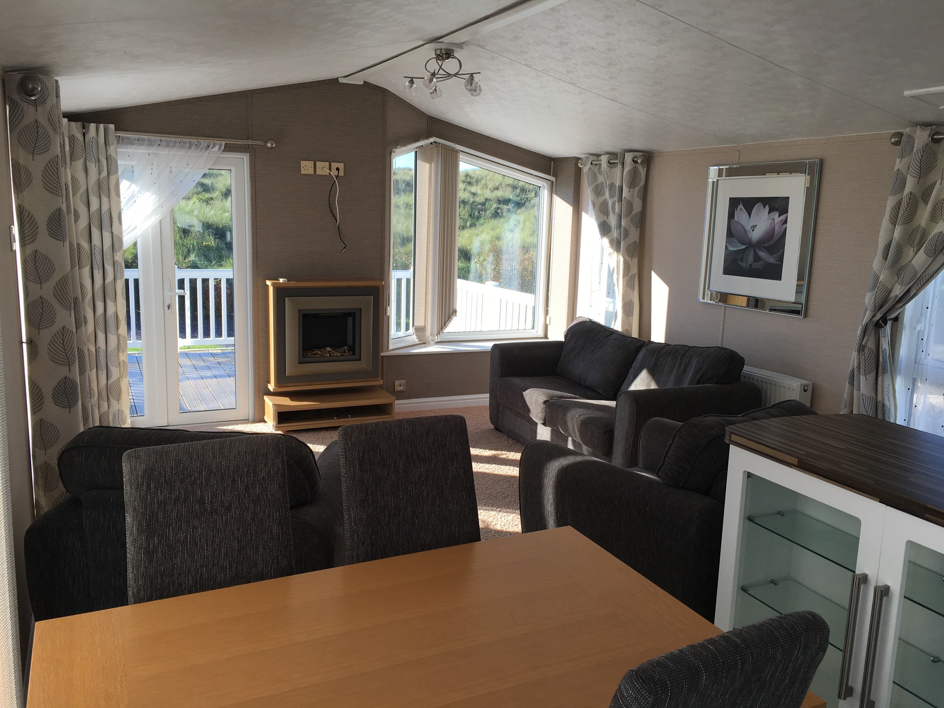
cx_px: 472
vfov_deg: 48.2
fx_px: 791
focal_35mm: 29
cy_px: 354
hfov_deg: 61.7
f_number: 2.2
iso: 25
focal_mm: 4.15
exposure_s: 1/288
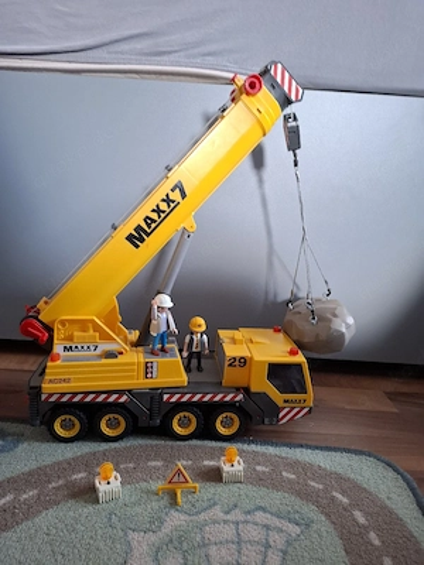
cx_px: 212
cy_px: 282
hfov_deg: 58.9
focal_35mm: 23
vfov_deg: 73.9
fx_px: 376
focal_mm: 5.54
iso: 400
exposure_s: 1/25
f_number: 1.8
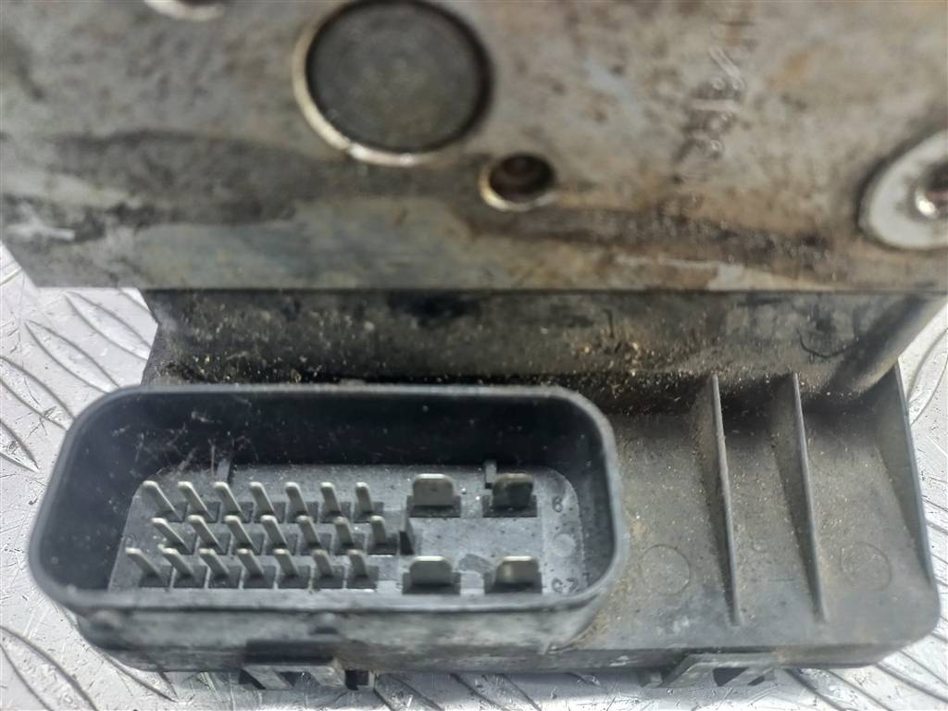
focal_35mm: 25
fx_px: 685
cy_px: 356
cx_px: 474
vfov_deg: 54.9
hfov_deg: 69.4
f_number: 1.8
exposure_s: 1/33
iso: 250
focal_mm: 4.6
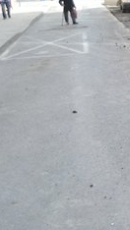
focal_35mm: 96
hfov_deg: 11.1
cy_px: 67
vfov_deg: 22.1
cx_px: 286
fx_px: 587
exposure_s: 1/1000
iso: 1000
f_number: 4
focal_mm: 22
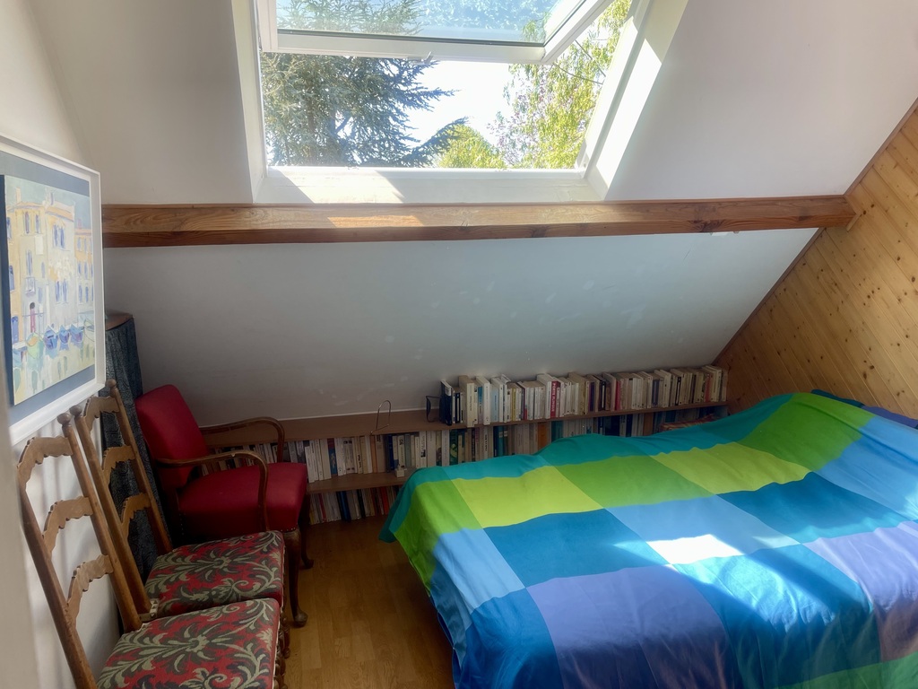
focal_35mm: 26
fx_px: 690
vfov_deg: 53.1
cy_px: 344
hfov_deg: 67.3
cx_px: 459
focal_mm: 4.2
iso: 32
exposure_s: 1/171
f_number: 1.6
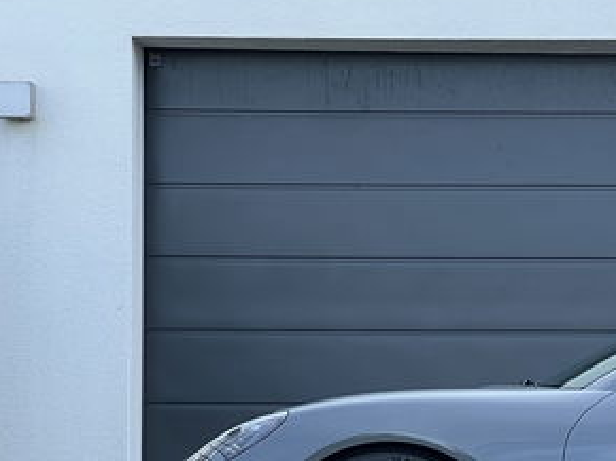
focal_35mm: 204
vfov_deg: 7.2
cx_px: 777
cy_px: 478
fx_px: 3627
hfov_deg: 9.5
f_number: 2.8
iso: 32
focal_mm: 9
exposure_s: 1/213
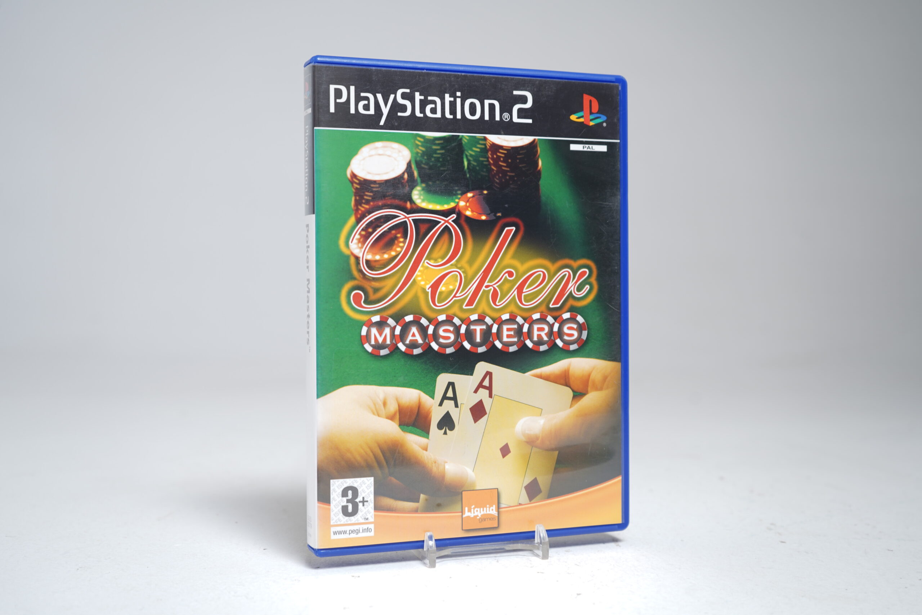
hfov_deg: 46.4
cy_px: 308
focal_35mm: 42
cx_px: 461
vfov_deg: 31.9
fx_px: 1076
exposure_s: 1/3
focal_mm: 42
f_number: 5.6
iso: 64
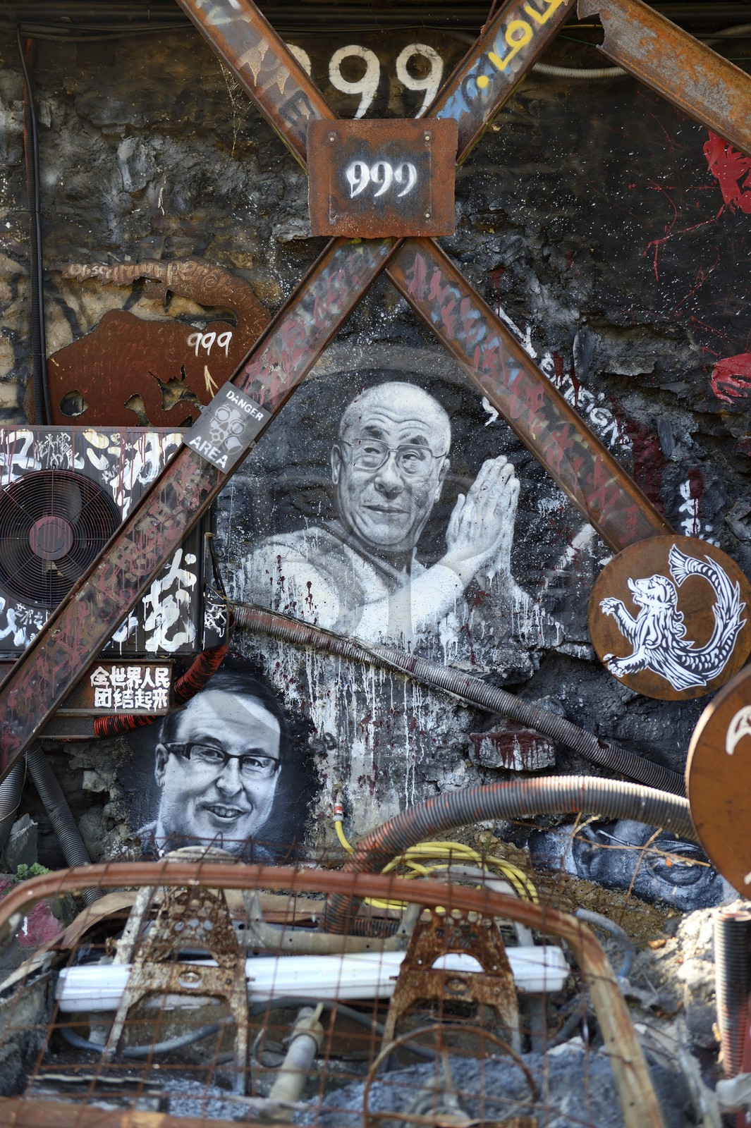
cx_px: 376
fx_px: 1629
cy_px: 564
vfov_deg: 38.2
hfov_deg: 26.0
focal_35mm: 52
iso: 200
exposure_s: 1/320
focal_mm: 52
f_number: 3.2
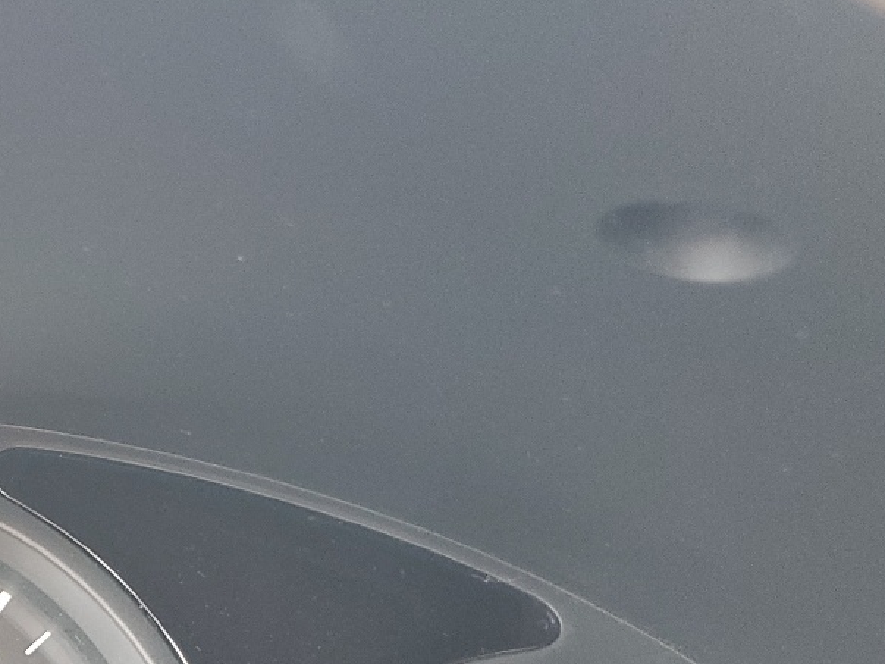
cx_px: -244
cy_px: 795
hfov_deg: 24.8
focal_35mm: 69
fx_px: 1764
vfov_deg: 20.0
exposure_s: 1/60.2
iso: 101
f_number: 1.5
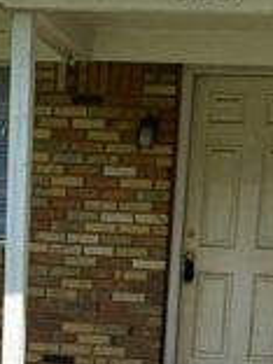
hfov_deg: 13.3
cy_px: 396
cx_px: 61
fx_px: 1167
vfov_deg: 17.2
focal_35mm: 111
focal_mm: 4.25
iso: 32
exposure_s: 1/2817
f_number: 1.8
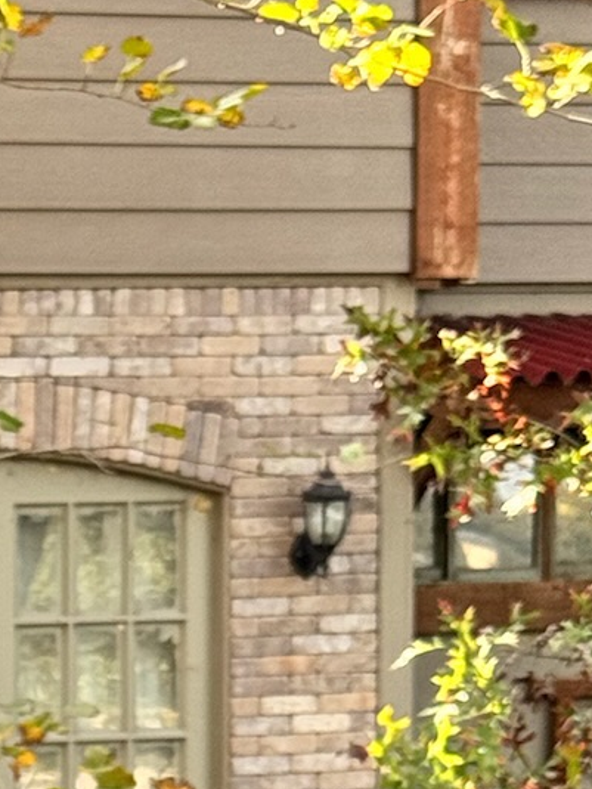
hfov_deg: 7.9
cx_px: -412
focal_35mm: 184
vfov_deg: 10.3
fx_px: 4192
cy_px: 1223
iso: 64
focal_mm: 6.76
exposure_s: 1/222
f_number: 1.78
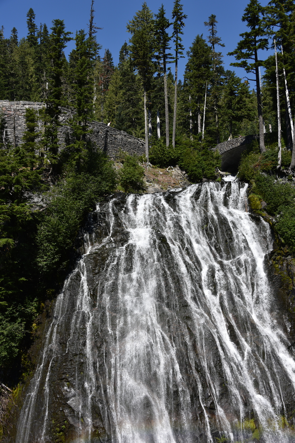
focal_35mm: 44
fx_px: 540
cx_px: 148
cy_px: 222
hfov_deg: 30.5
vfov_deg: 44.5
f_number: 9
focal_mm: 44
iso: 100
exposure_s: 1/320
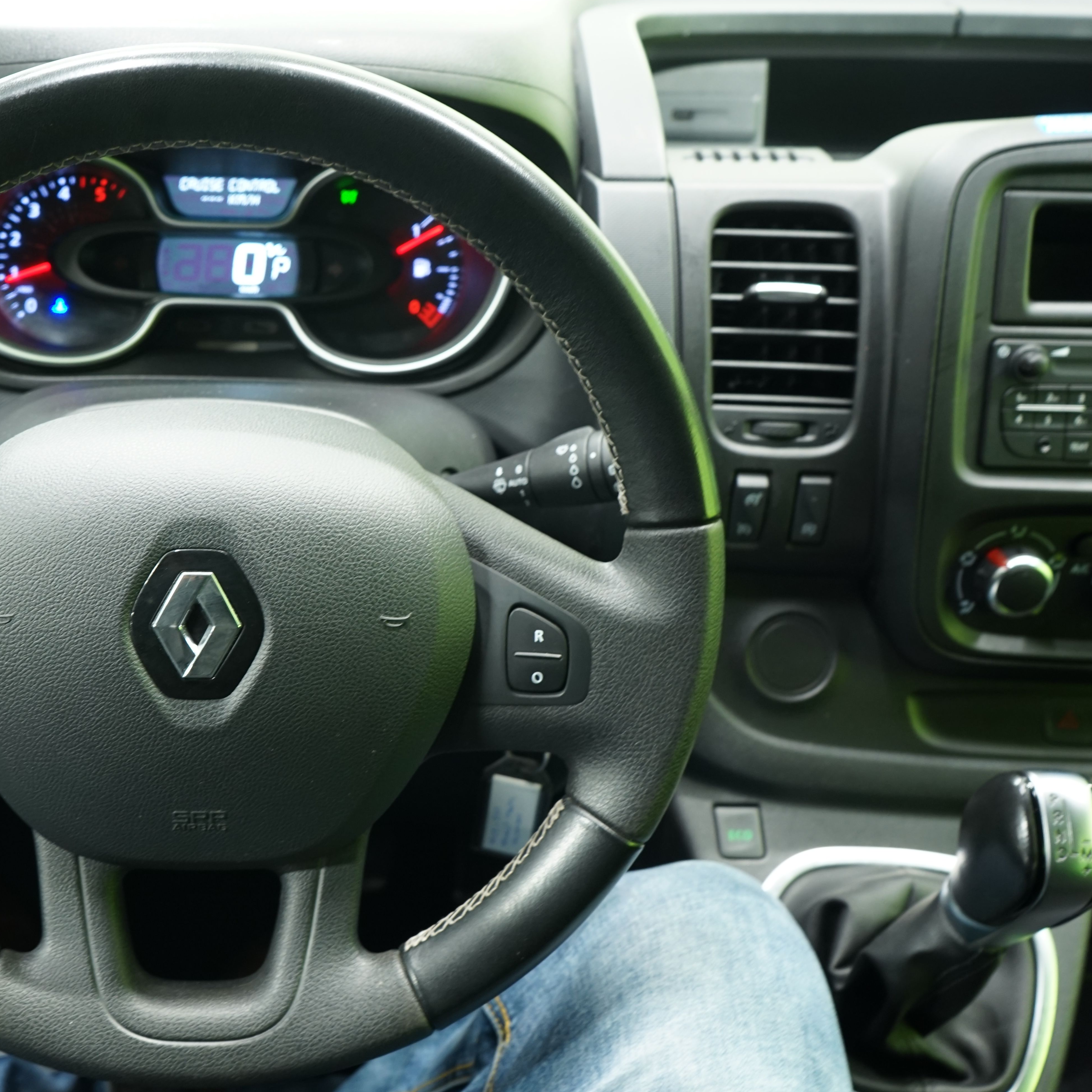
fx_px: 1392
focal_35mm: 39
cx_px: 298
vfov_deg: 42.8
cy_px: 544
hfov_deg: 41.8
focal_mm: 30
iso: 800
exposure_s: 1/3
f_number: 5.6
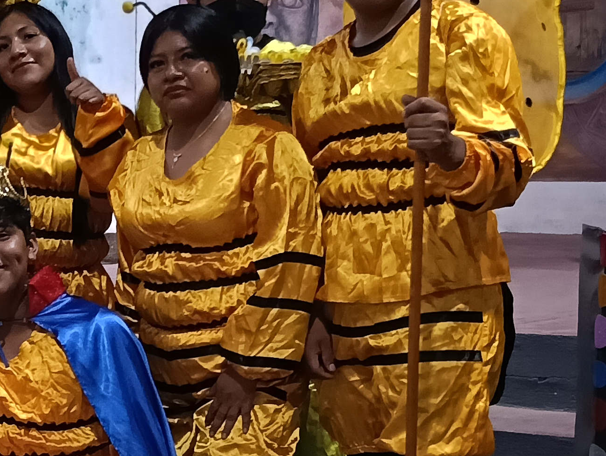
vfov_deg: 14.2
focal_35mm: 104
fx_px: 1823
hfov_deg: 17.6
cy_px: 331
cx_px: -188
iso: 320
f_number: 1.8
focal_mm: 3.98
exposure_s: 1/30
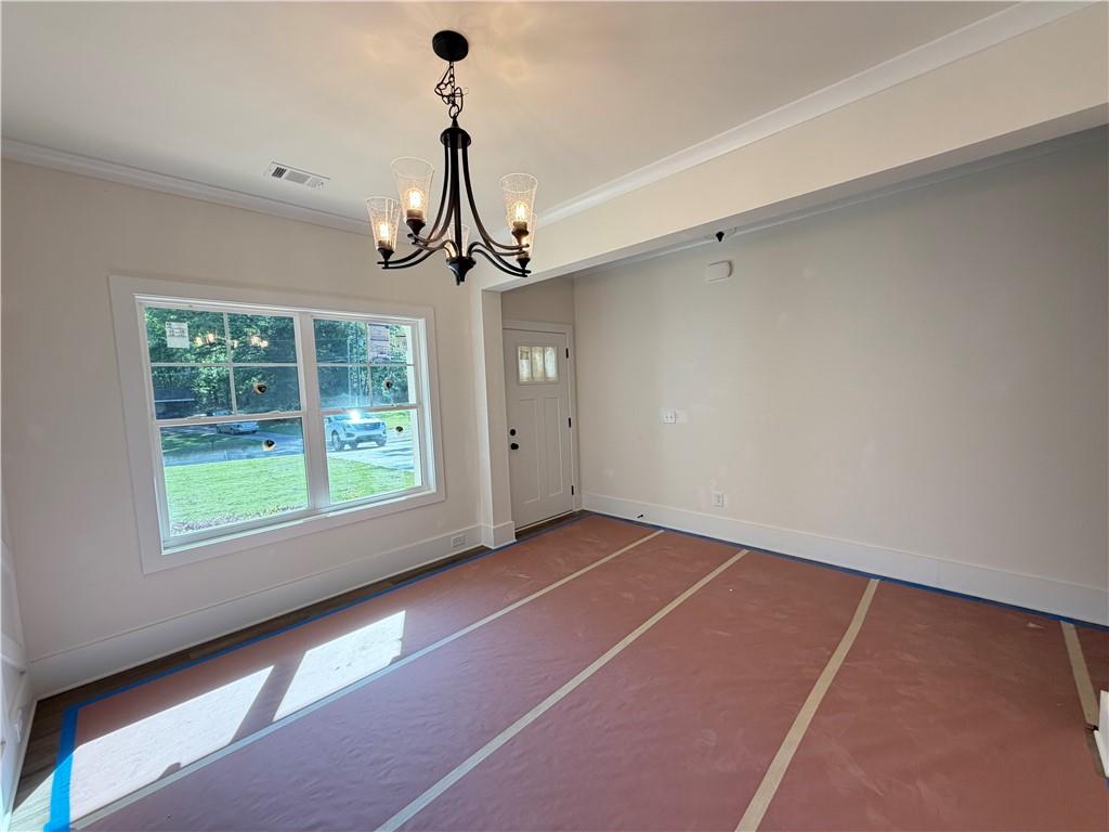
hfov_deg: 102.1
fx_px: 449
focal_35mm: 14
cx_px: 554
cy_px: 416
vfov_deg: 85.7
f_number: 2.2
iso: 200
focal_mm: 2.22
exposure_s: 1/120
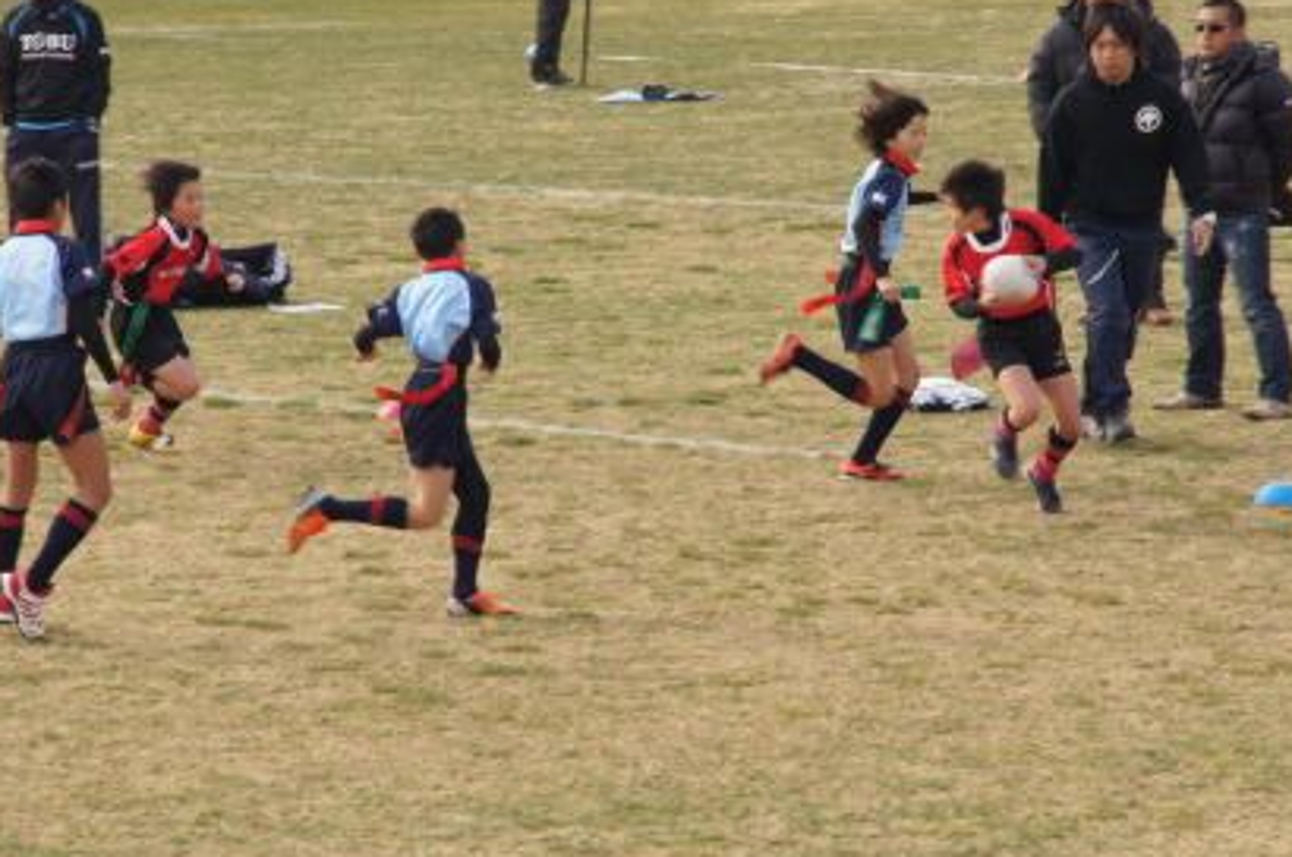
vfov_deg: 3.7
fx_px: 13115
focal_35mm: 366
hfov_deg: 5.6
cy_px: 454
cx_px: 605
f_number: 14
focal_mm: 200
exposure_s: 1/160
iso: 400
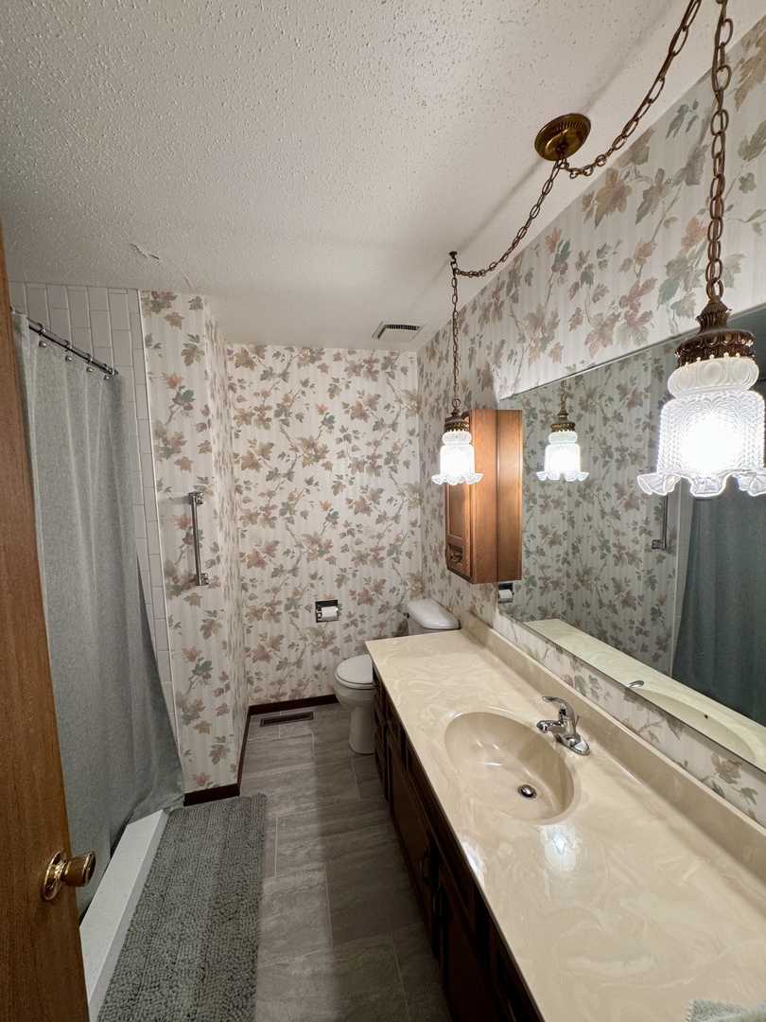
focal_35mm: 14
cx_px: 383
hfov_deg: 85.7
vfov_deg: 102.1
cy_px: 511
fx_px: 413
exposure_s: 1/60
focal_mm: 2.22
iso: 200
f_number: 2.2
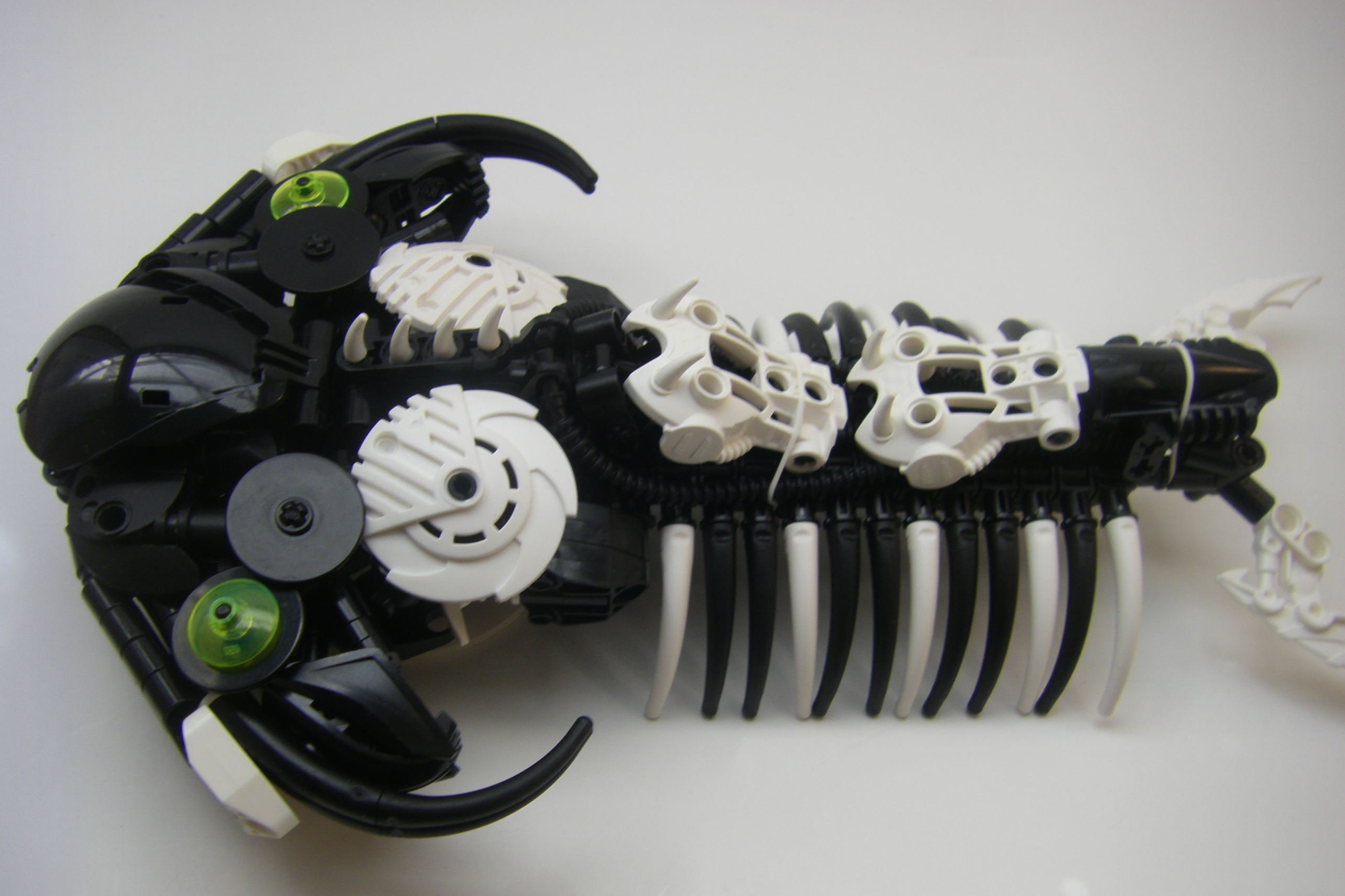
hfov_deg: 48.5
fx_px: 1494
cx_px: 671
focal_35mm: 40
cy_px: 496
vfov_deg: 33.4
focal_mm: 6.3
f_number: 3.5
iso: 64
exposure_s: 1/80
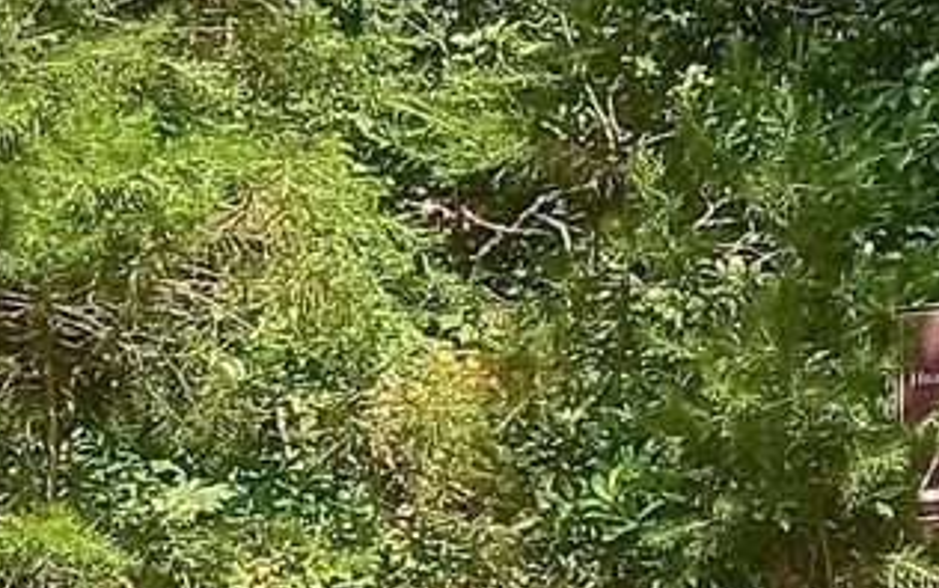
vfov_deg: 27.5
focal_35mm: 47
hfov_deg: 41.5
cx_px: 695
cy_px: 315
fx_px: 1204
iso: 100
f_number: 2.2
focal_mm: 3.42
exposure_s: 1/381
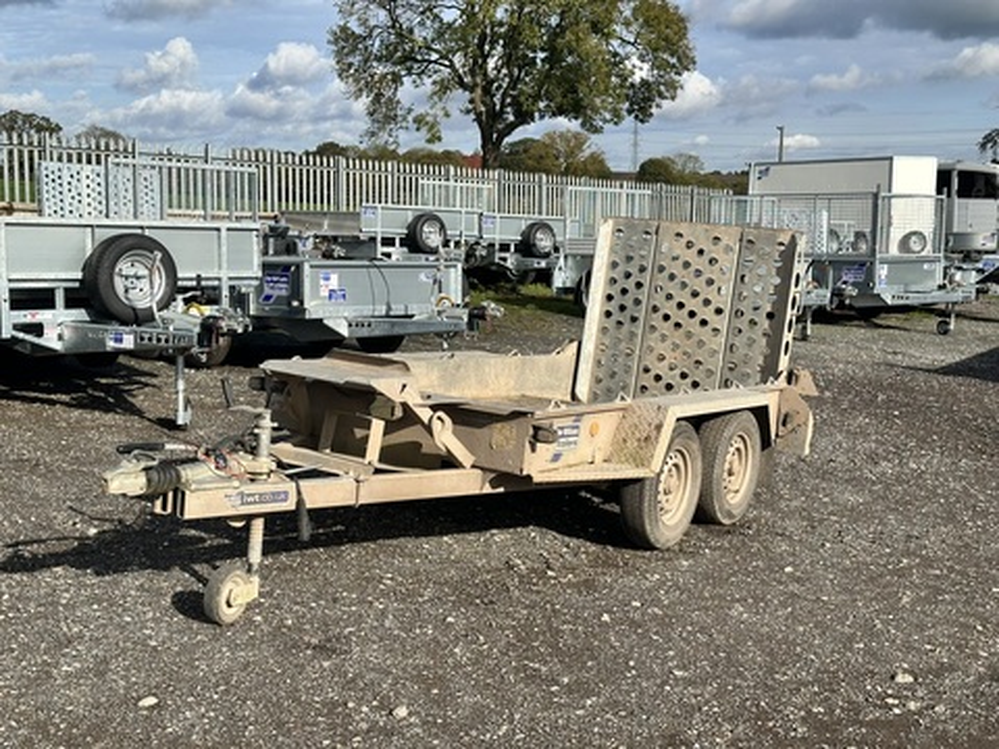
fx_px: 1385
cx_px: 500
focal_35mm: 48
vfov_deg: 30.3
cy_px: 374
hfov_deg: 39.7
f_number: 1.78
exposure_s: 1/3731
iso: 64
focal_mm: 6.86
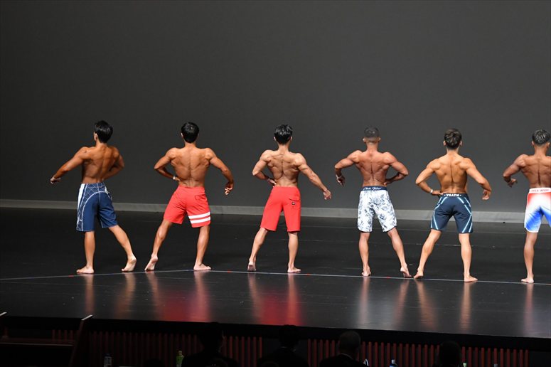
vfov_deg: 8.2
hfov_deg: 12.2
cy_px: 184
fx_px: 2570
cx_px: 276
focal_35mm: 168
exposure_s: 1/400
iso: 4000
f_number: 5.6
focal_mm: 112
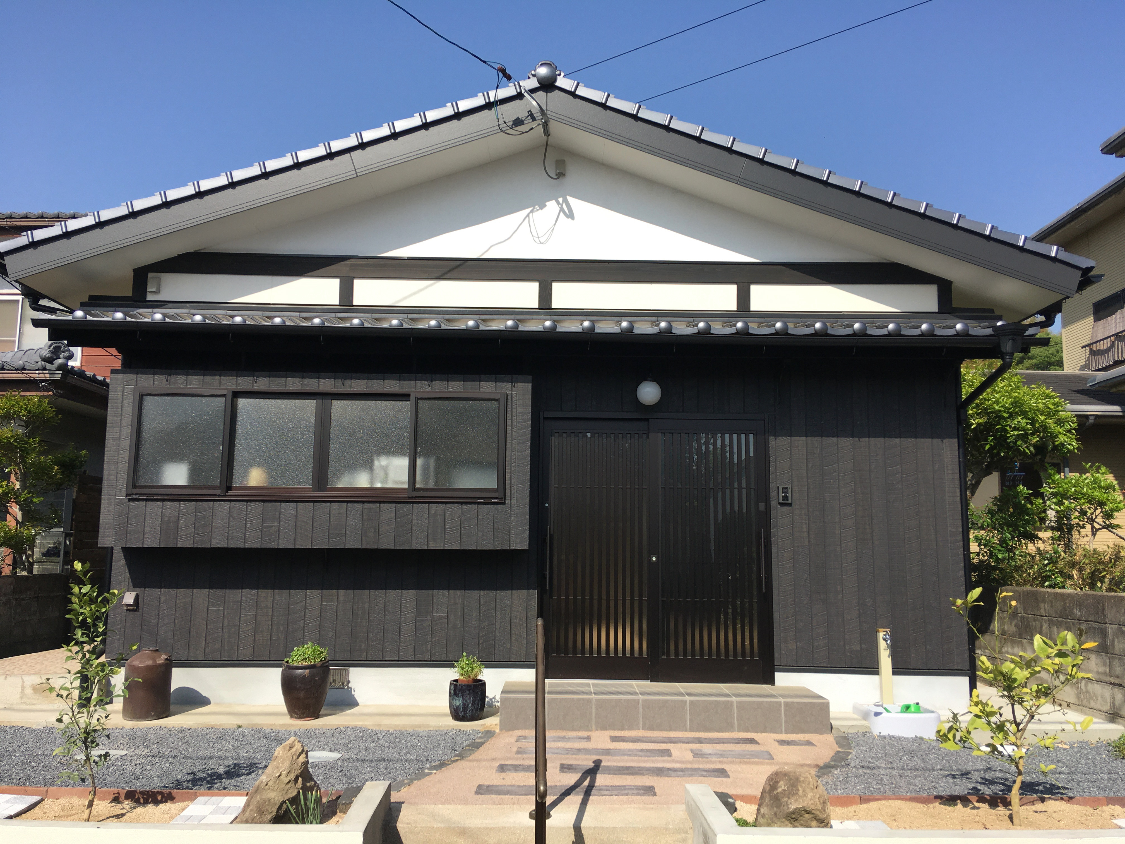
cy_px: 422
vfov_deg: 48.2
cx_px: 562
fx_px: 942
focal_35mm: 29
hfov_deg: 61.7
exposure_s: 1/1538
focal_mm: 4.15
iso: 25
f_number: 2.2
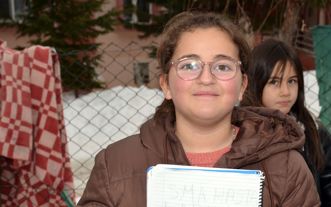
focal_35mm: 92
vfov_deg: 14.1
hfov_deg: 22.5
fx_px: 830
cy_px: 163
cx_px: 205
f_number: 7.1
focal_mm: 38
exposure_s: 1/200
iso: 100
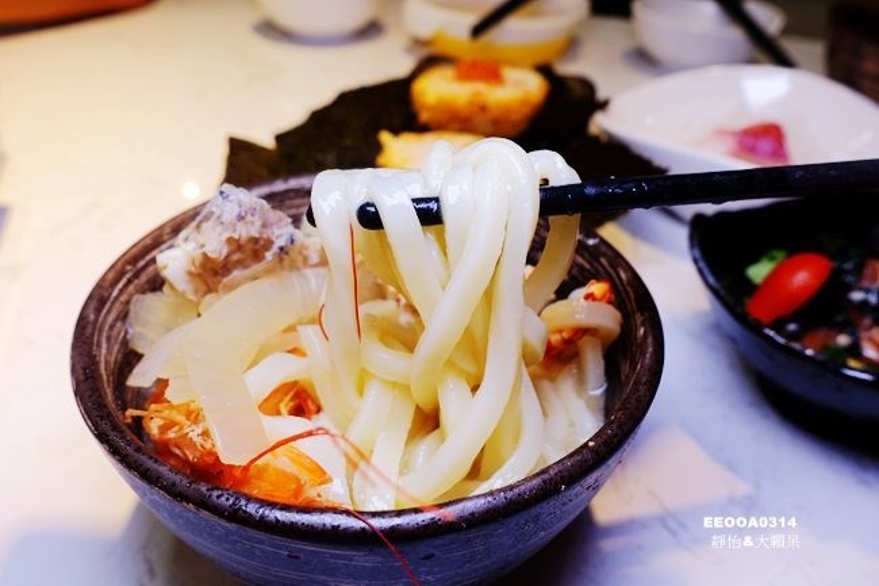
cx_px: 440
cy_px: 293
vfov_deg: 41.1
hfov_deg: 58.7
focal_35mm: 32
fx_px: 781
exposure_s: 1/80
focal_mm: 11.81
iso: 125
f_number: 4
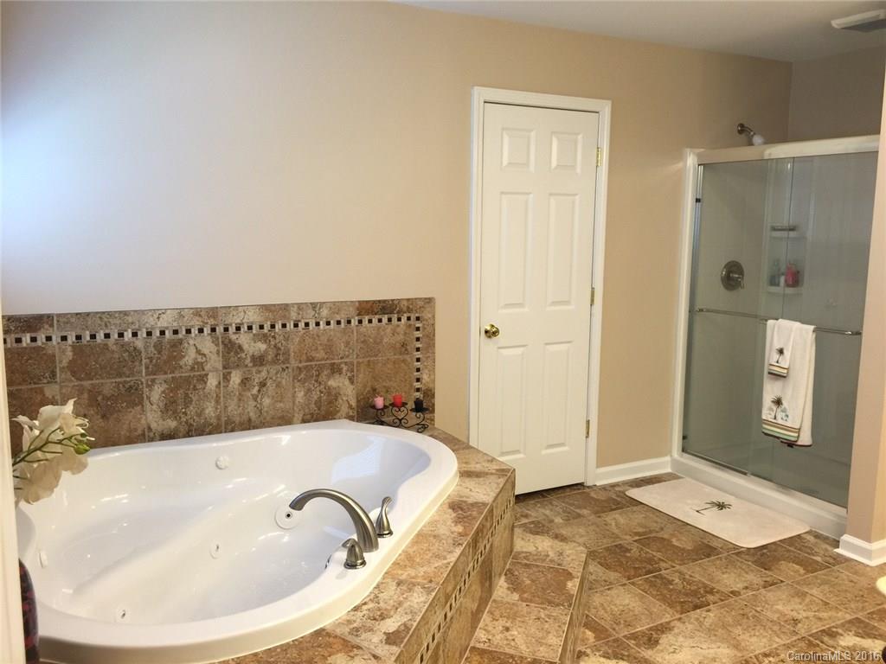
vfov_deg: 48.2
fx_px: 742
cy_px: 332
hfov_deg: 61.7
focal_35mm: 29
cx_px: 443
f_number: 2.2
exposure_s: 1/15
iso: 32
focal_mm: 4.15
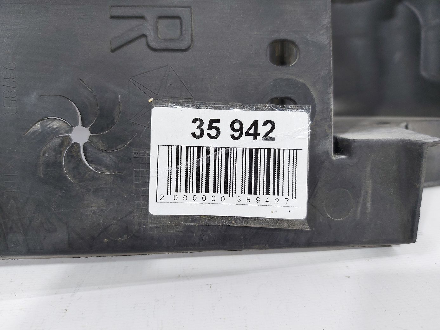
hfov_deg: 71.6
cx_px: 220
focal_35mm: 24
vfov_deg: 56.8
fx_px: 305
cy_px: 165
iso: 80
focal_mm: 5.23
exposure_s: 1/50
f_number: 1.8
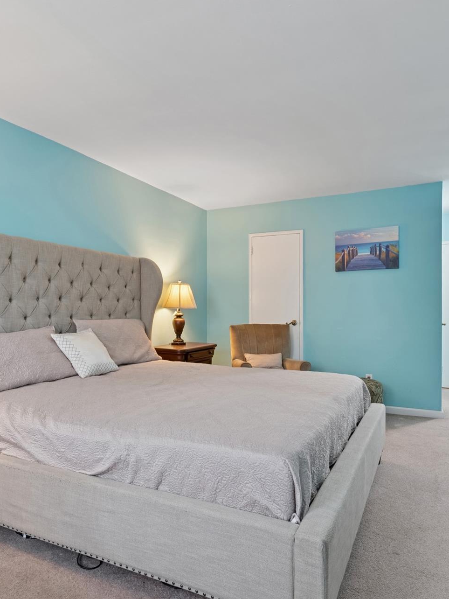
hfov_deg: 58.7
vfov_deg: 73.9
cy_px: 315
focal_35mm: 23
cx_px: 199
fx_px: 398
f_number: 14
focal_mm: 15
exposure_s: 1/5
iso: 640
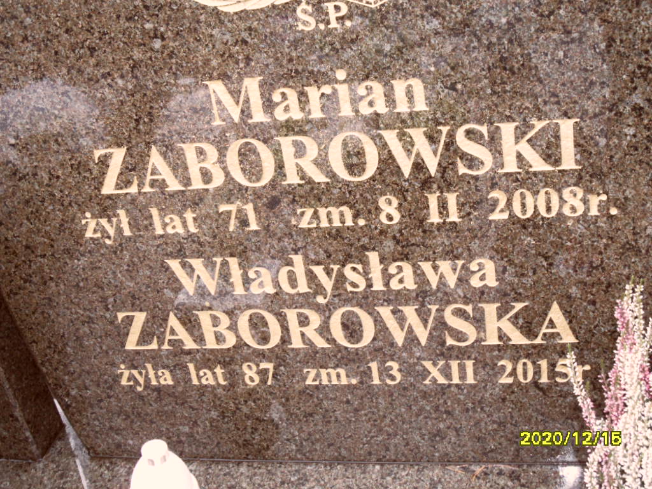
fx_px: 942
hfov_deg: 38.2
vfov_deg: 29.1
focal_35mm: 50
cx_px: 326
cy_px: 244
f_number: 3.8
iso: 200
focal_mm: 8.2
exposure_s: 1/45
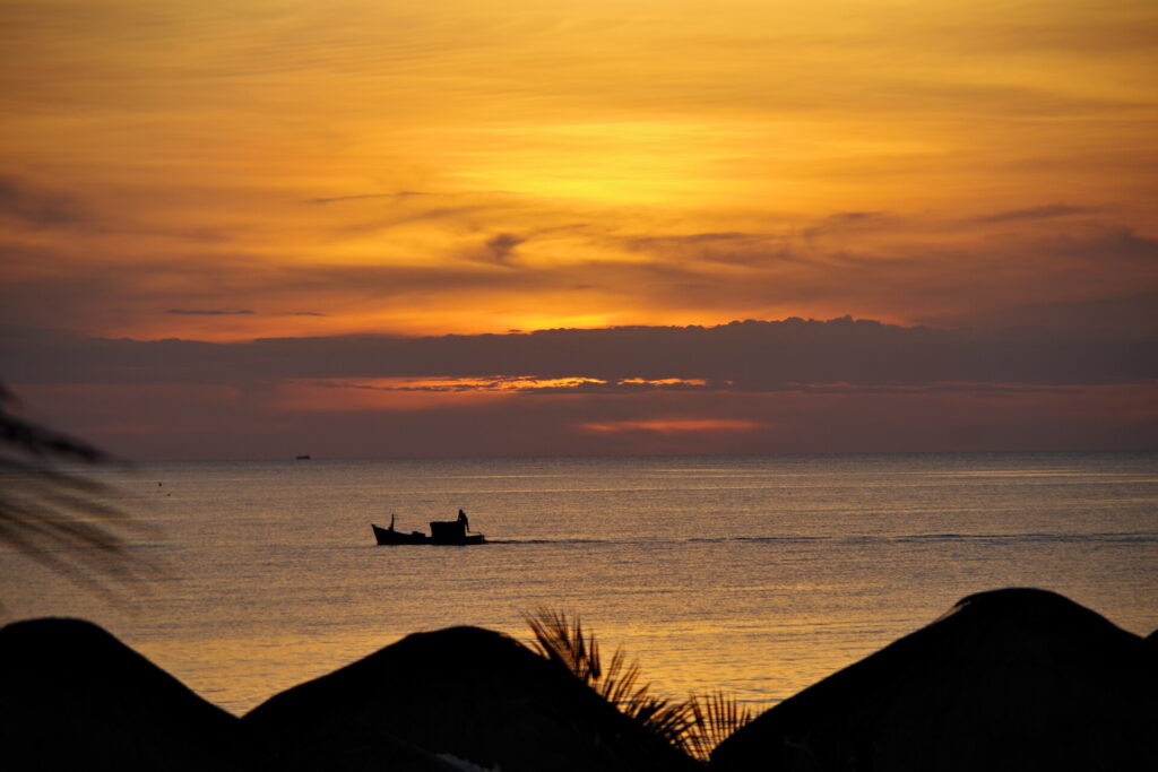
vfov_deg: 6.8
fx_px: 6514
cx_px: 579
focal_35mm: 202
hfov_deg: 10.2
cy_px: 386
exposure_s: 1/200
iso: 100
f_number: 5.6
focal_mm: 135
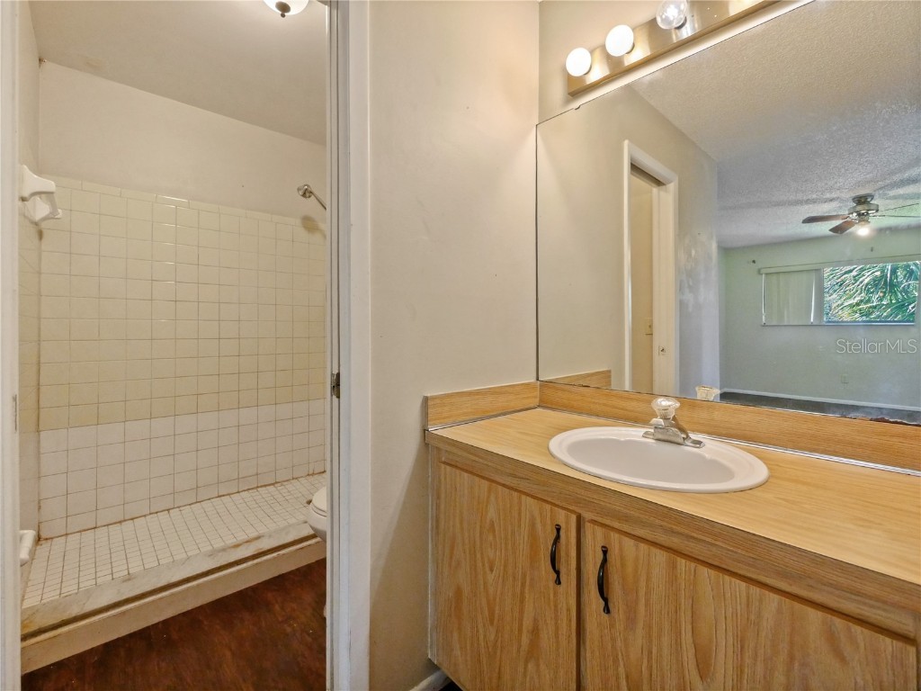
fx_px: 372
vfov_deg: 85.7
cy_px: 346
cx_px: 460
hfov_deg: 102.1
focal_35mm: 14
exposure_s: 1/60
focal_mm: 7
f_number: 4
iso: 3200
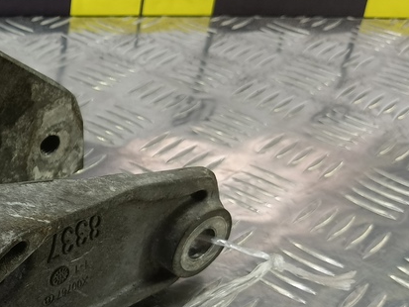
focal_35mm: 57
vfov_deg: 25.2
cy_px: 247
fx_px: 674
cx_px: -69
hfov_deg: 29.5
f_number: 1.6
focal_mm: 4.11
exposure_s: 1/50
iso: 108
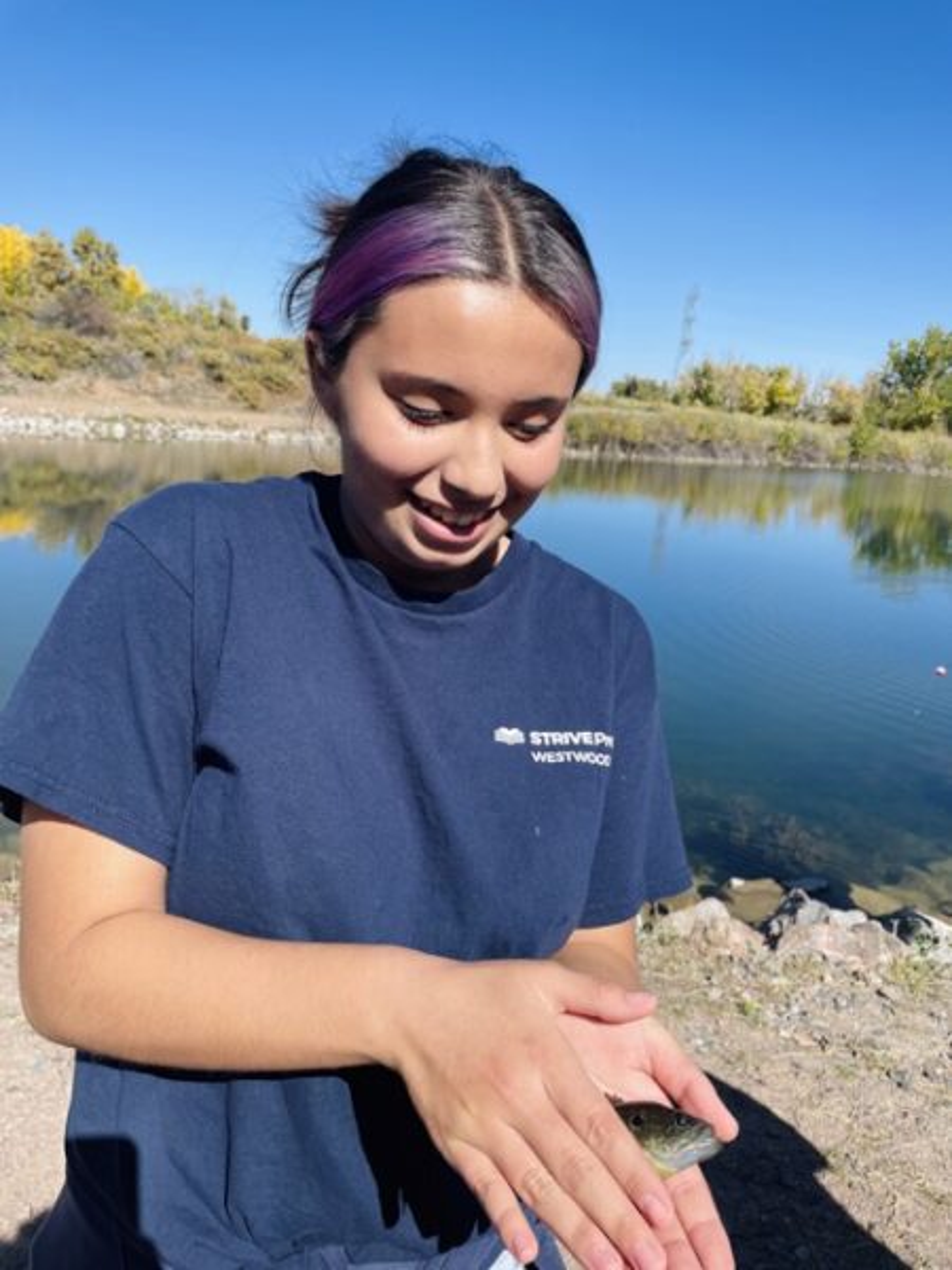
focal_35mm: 26
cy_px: 635
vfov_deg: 67.3
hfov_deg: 53.1
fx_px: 953
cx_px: 476
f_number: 1.6
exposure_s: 1/2959
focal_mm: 4.2
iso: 32
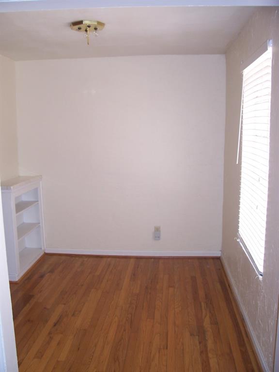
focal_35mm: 34
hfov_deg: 41.8
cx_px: 140
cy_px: 186
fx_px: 365
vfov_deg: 54.0
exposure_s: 1/60
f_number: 2.7
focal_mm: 5.6
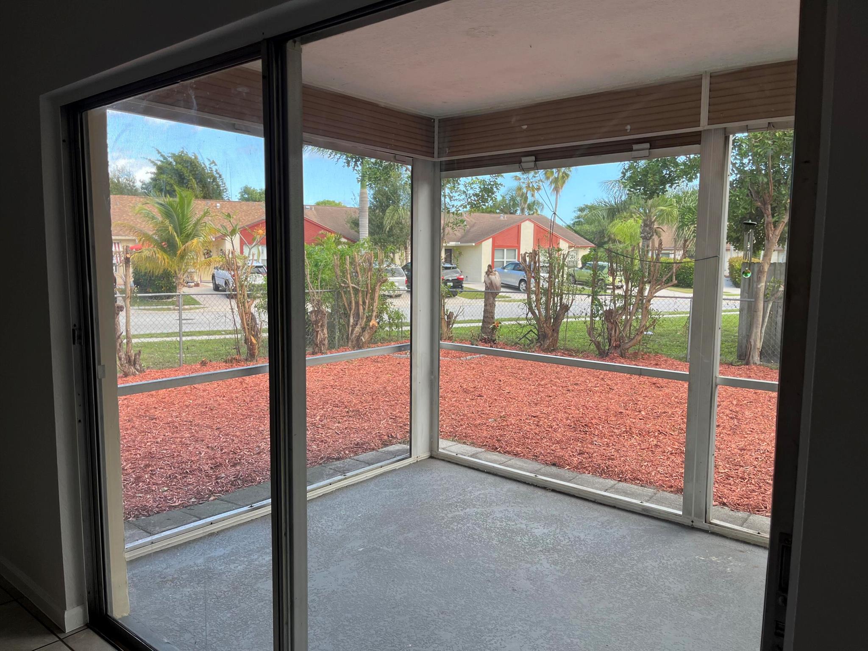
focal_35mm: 26
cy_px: 326
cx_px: 434
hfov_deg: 67.3
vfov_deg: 53.1
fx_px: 652
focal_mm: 5.1
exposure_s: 1/217
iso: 40
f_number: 1.6
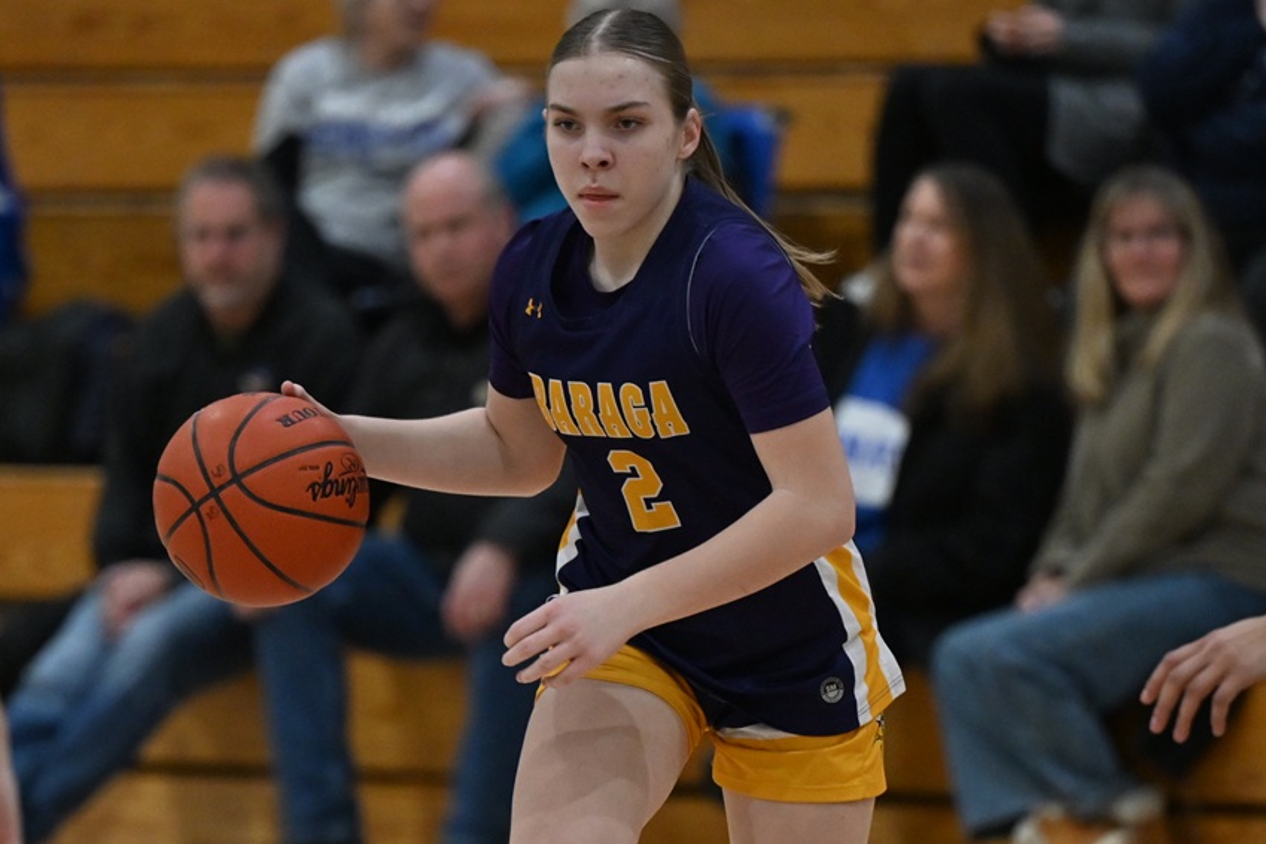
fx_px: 6155
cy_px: 422
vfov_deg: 7.8
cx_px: 633
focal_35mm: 175
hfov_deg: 11.7
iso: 3200
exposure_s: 1/1250
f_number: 2.8
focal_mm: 175
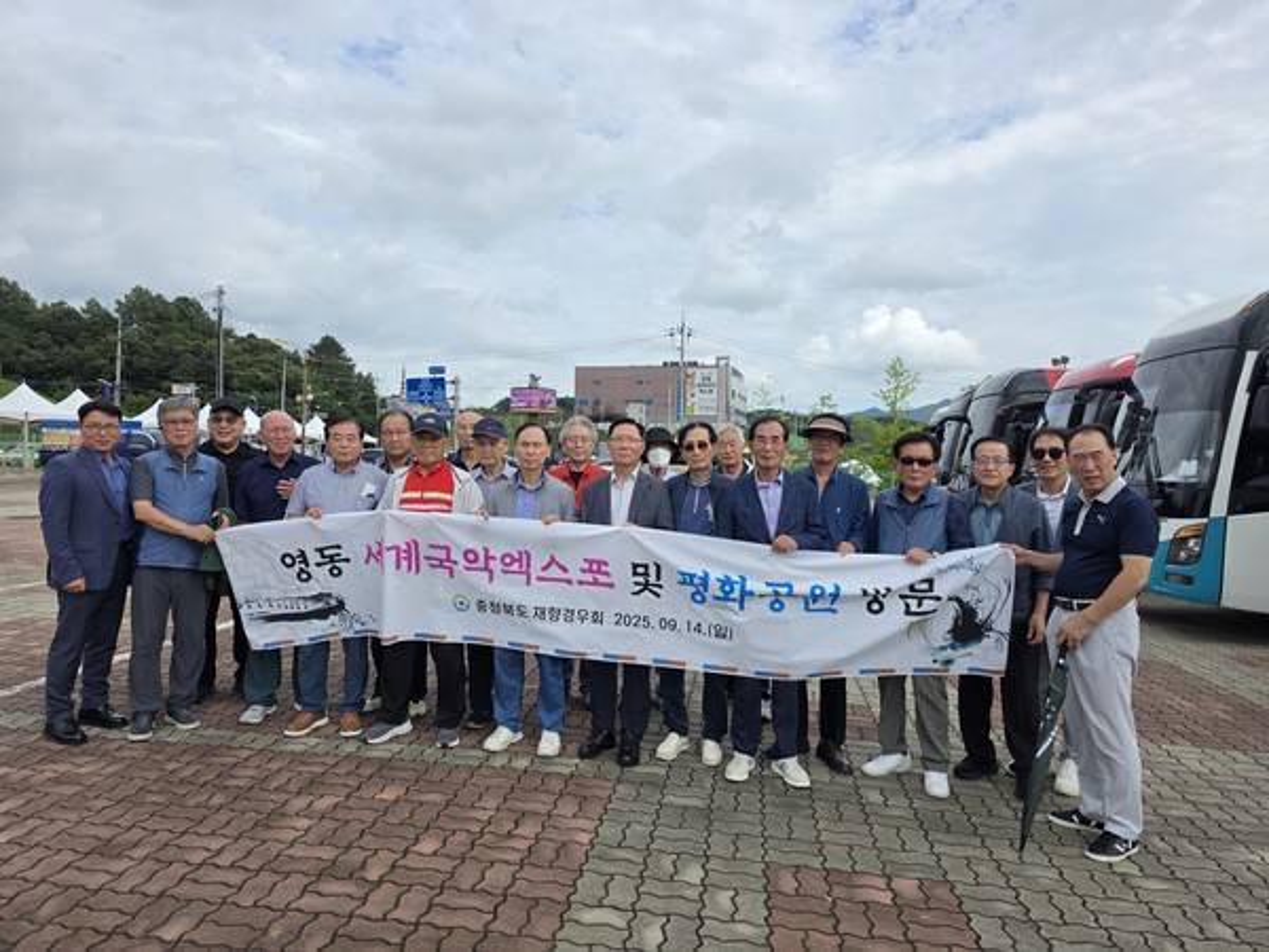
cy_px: 476
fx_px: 843
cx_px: 634
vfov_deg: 58.9
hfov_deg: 73.9
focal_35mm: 23
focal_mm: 6.3
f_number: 1.7
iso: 80
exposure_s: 1/4889
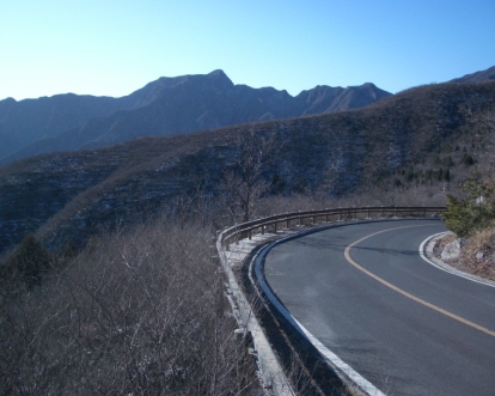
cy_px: 196
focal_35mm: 37
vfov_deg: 40.1
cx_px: 265
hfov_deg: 49.1
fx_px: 542
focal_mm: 5.8
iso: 50
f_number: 4.3
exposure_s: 1/400
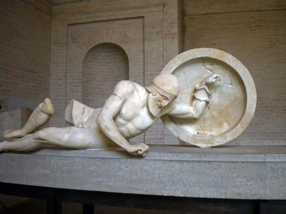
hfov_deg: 52.6
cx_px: 143
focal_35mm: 35
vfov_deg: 40.7
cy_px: 107
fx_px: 289
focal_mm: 6.3
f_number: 3.1
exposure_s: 1/57
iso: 400
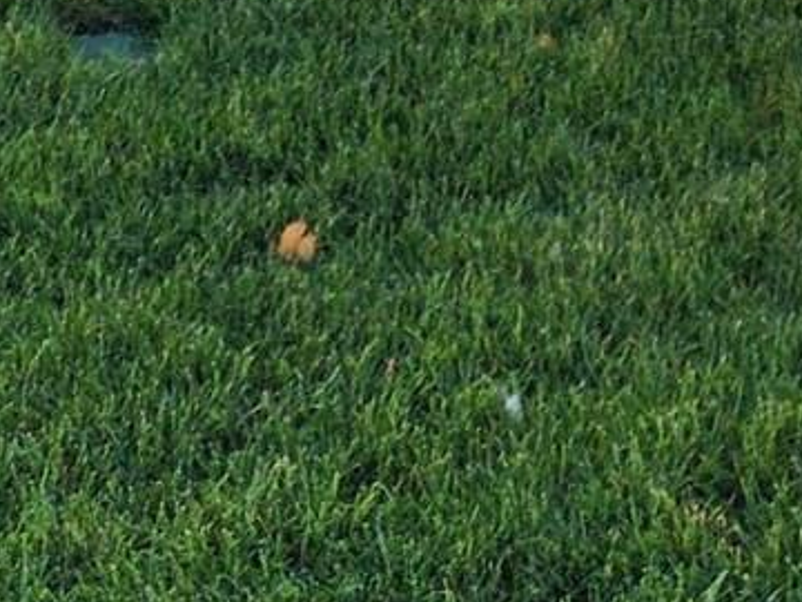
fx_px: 3406
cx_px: 711
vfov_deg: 8.1
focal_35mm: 147
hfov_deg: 13.3
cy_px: -1425
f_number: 1.8
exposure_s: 1/588
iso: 12
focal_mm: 6.4
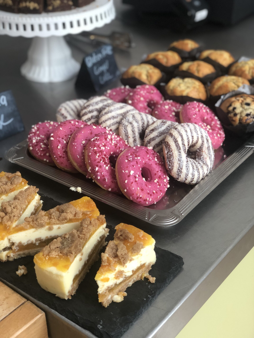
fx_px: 509
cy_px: 169
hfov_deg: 28.0
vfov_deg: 36.8
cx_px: 127
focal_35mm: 52
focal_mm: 6
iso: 50
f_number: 2.4
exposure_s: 1/50
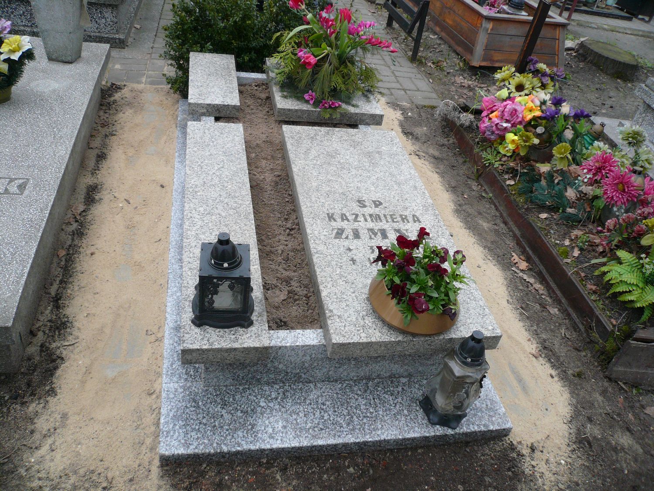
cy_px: 246
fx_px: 529
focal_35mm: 28
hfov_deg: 63.4
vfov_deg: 49.7
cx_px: 327
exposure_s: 1/320
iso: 100
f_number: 2.8
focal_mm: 4.6
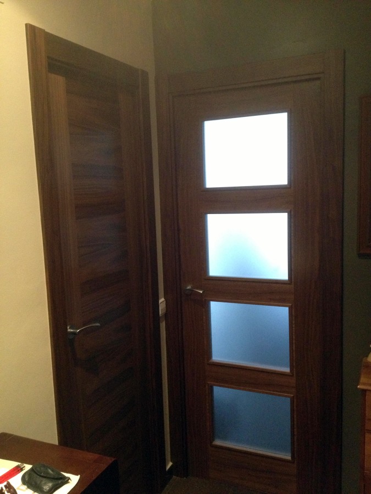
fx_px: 500
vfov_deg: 52.6
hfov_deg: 40.7
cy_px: 247
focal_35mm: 35
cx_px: 186
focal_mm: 4.28
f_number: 2.4
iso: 400
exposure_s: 1/20
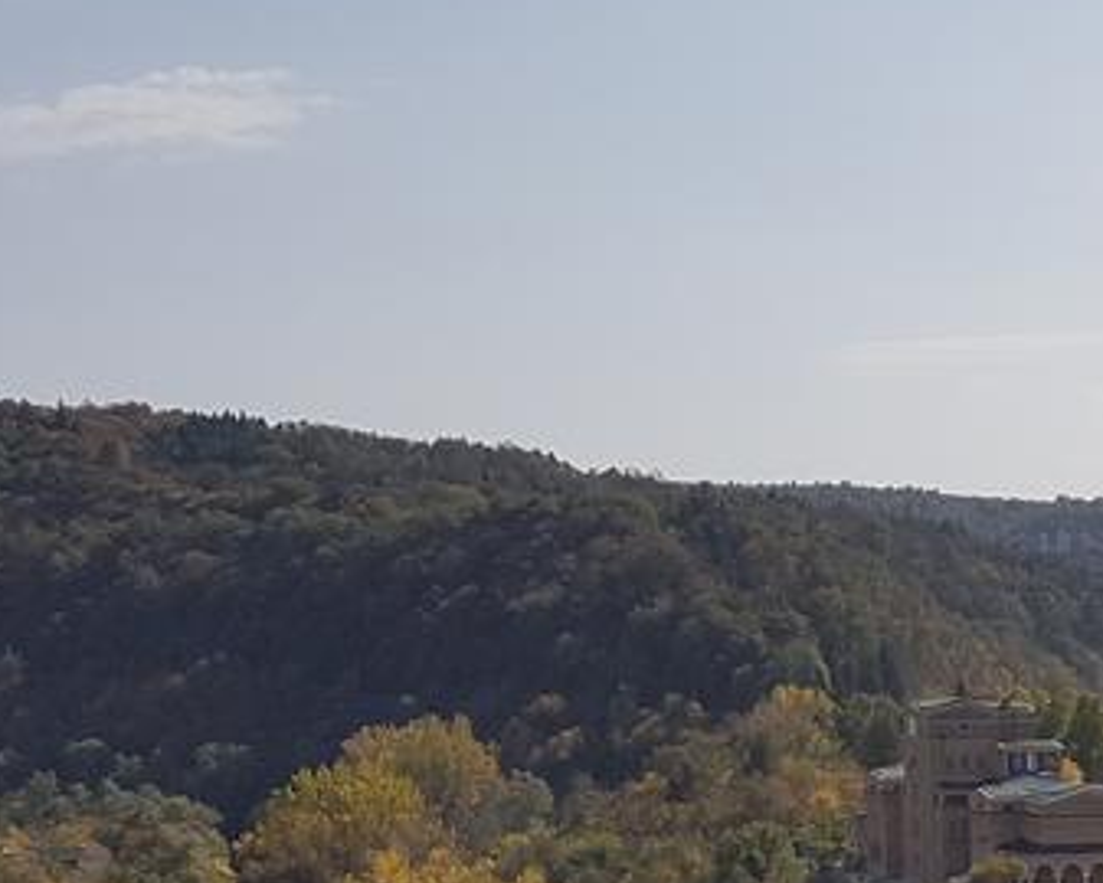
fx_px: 2515
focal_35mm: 77
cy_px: 952
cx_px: 1391
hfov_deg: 22.4
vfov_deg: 19.2
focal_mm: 4.2
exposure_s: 1/5952
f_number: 1.7
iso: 50
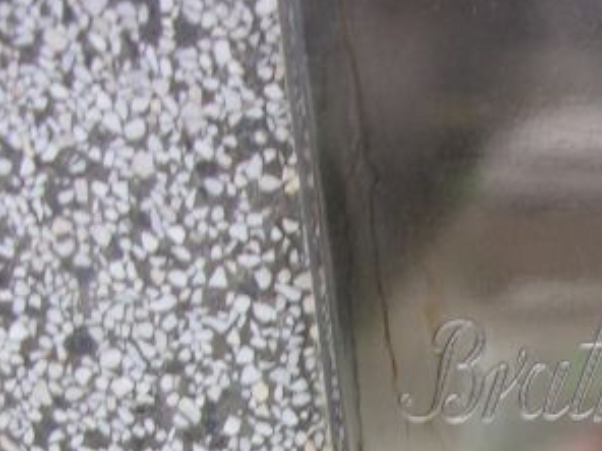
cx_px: 964
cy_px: 652
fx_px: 1687
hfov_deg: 17.6
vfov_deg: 14.4
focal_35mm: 97
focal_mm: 5.1
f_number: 3.9
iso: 80
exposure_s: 1/58
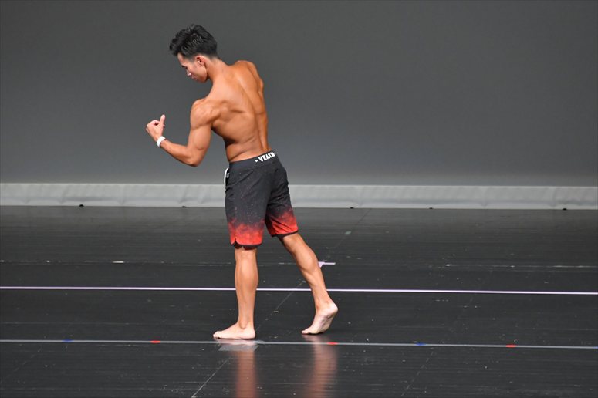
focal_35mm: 375
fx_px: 6226
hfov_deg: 5.5
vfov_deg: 3.7
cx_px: 299
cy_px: 199
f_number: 5.6
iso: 5000
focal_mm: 250
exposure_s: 1/400
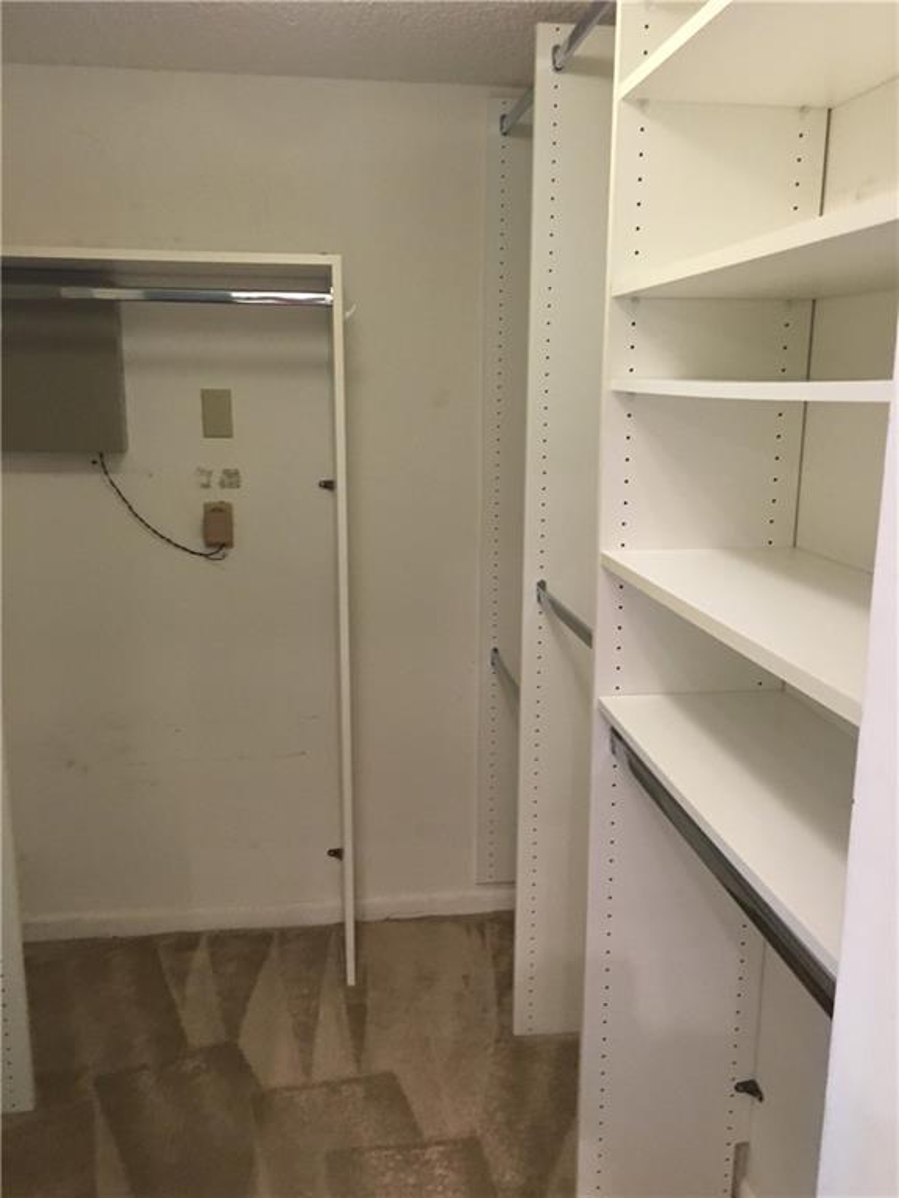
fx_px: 1004
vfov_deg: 61.7
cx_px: 450
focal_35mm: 29
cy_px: 599
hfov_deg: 48.2
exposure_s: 1/30
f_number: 2.2
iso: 100
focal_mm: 4.15
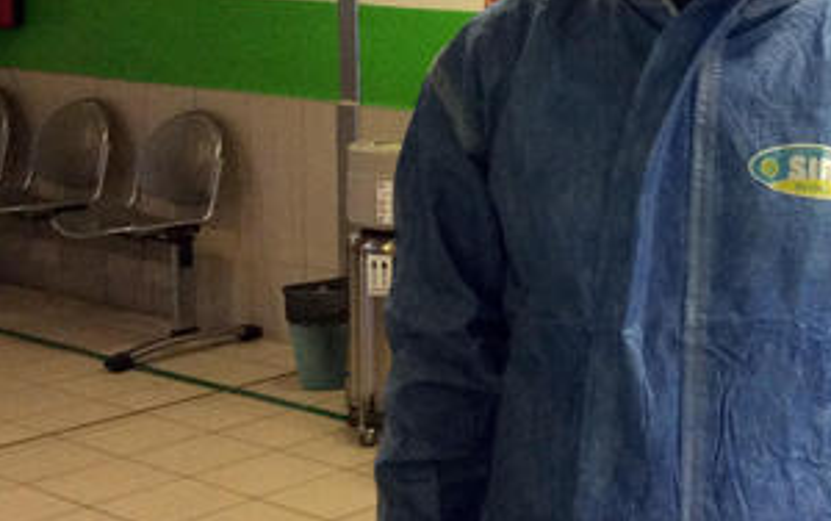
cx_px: 834
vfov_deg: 16.5
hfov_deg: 24.9
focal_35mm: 79
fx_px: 1790
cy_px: 121
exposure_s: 1/25
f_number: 2.4
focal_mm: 3.3
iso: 200
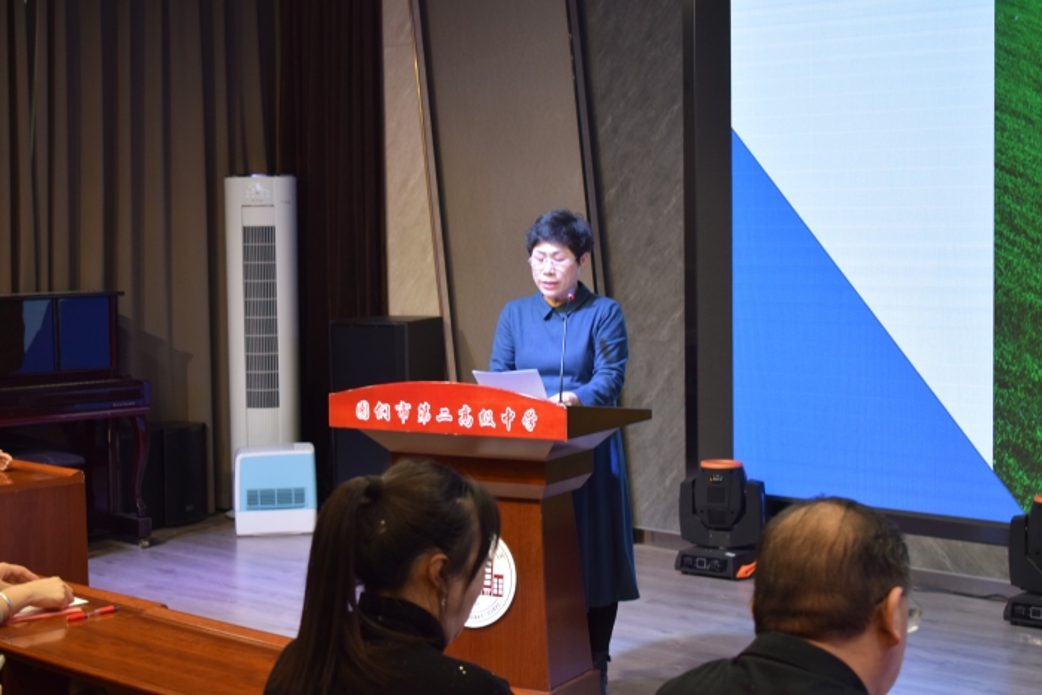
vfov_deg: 20.2
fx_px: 1954
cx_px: 521
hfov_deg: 29.9
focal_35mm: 68
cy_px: 348
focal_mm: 45
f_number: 5
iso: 640
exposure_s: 1/60
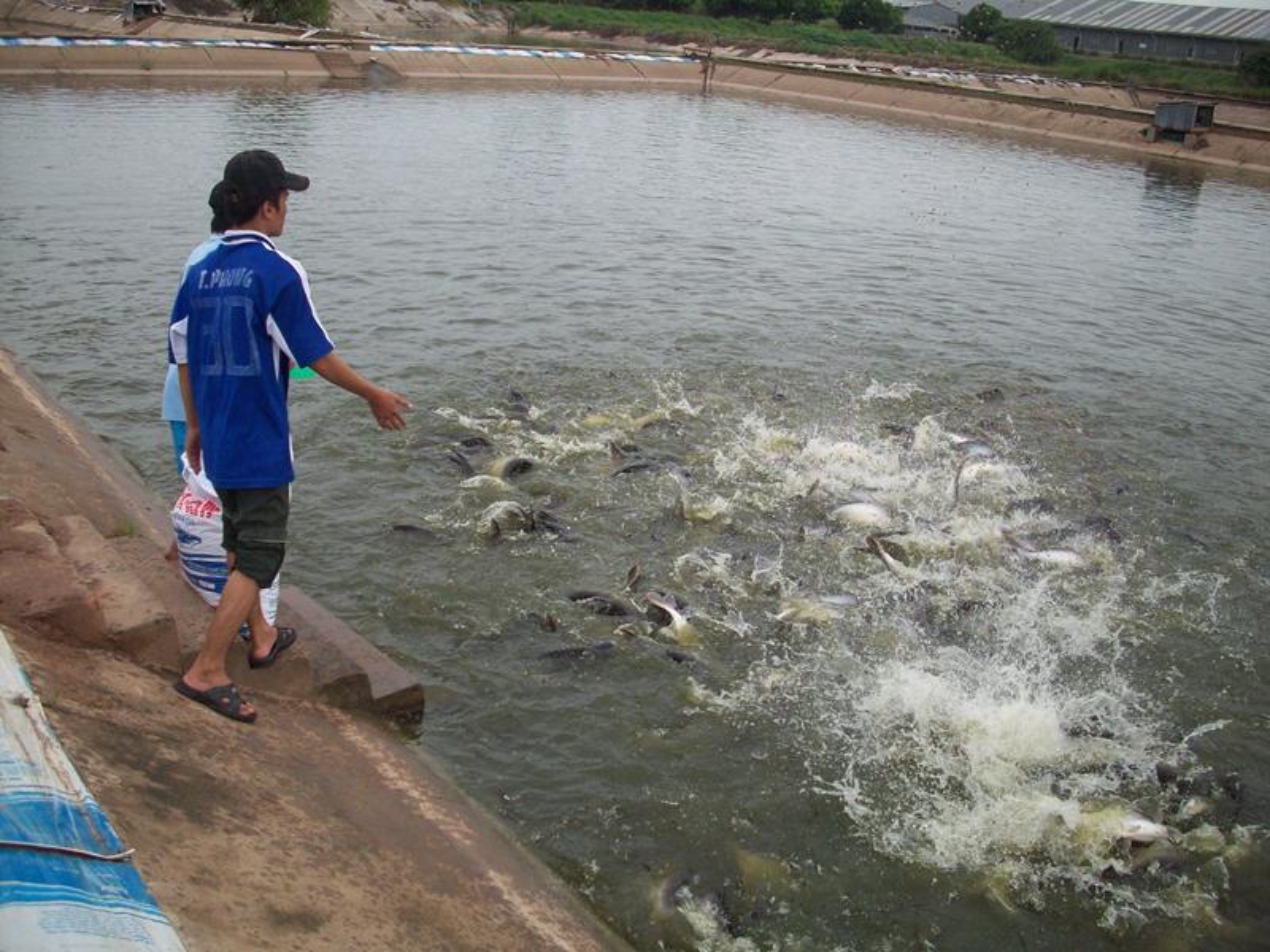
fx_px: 1357
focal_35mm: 37
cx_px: 635
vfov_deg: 38.7
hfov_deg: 50.1
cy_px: 476
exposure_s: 1/503
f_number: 2.8
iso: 80
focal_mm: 6.2
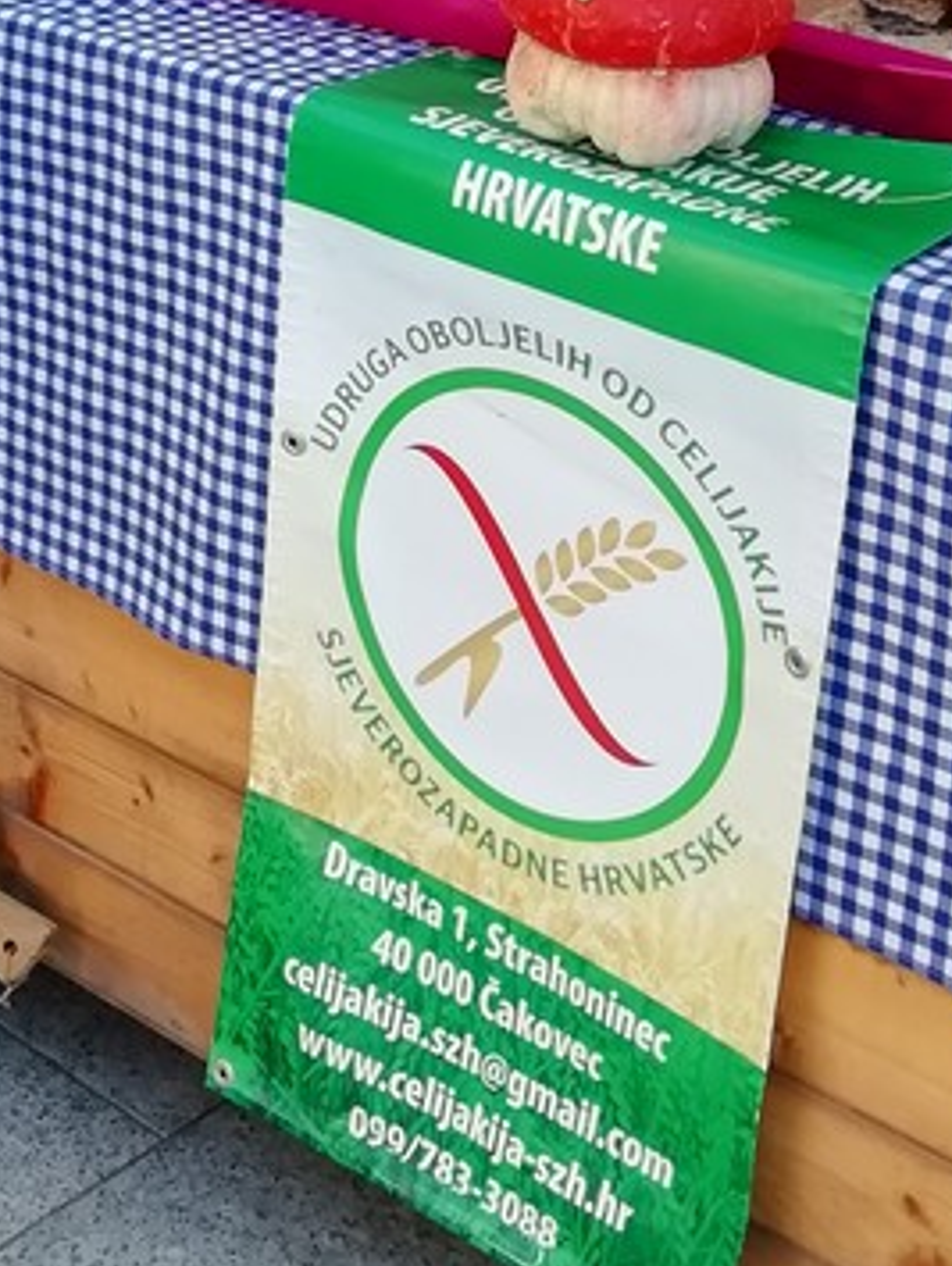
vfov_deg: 23.7
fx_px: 2892
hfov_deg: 18.4
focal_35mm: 79
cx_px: 111
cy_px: 7
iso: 50
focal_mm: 3.46
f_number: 2.2
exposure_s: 1/158
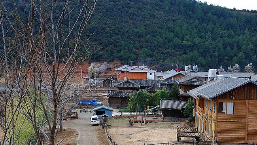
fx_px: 461
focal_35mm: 68
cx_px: 149
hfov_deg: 31.1
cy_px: 96
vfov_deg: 17.8
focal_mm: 35
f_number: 8
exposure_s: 1/60
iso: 200
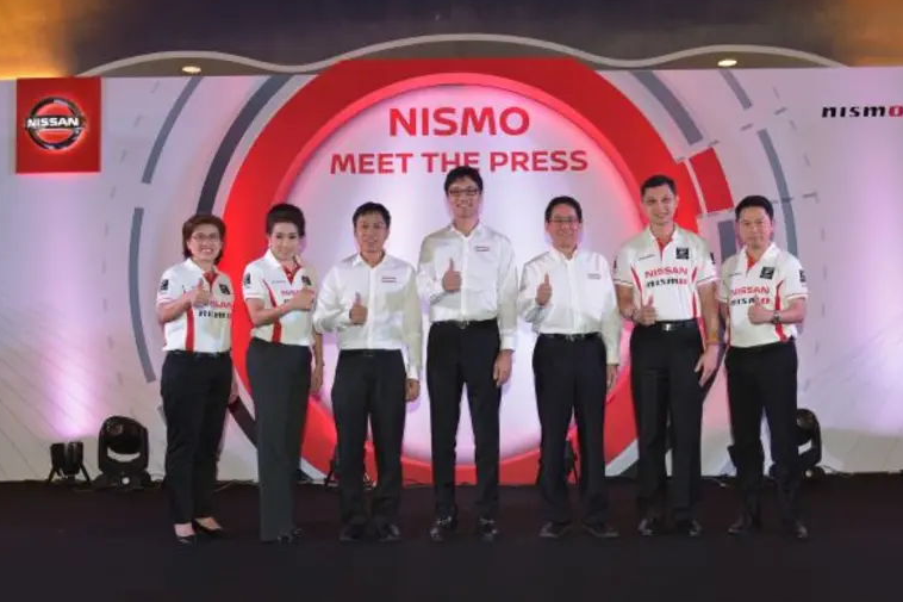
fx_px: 878
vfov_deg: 37.8
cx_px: 456
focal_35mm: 35
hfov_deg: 54.4
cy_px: 304
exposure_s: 1/60
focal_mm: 34
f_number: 5.6
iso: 640
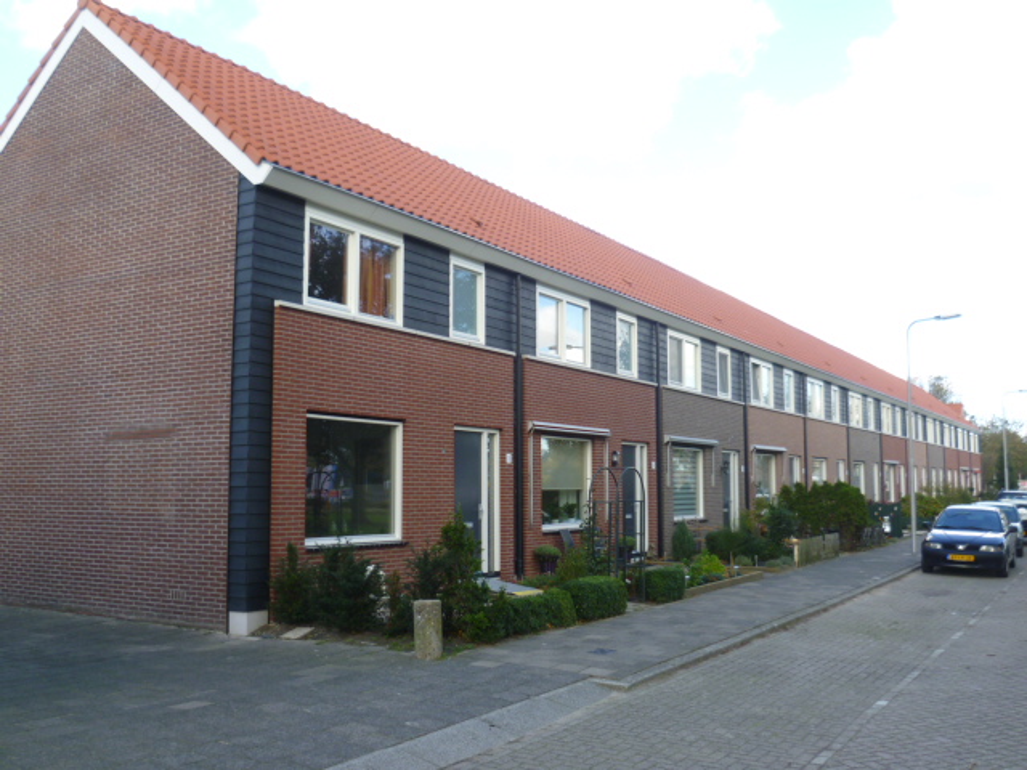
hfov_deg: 54.0
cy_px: 385
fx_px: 1009
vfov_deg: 41.8
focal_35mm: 34
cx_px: 514
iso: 80
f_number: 3.2
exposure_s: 1/160
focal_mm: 6.1
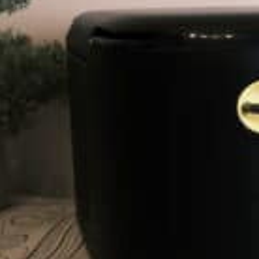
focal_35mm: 101
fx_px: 855
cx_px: 242
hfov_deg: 16.9
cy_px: 193
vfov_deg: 17.1
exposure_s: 1/80
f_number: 8
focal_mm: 27.9
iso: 3200
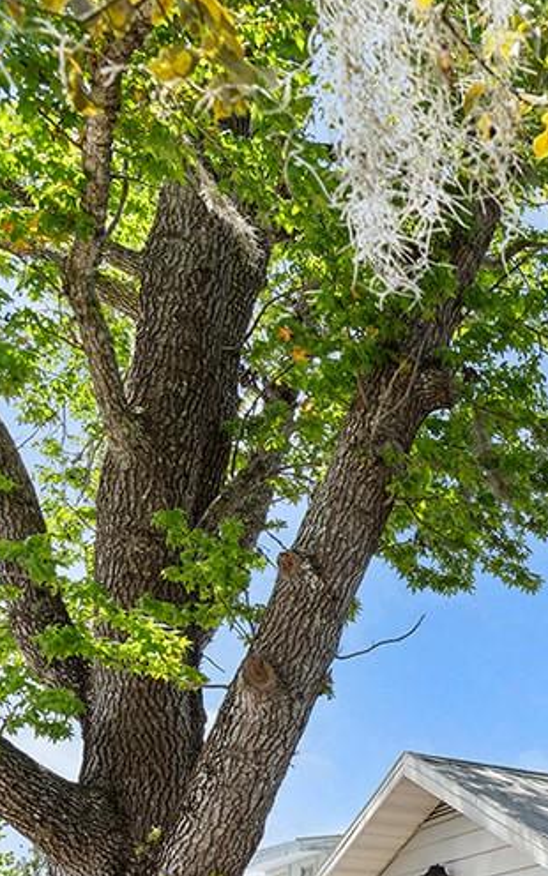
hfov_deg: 22.2
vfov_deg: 41.2
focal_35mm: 46
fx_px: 1099
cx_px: 859
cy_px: 732
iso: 100
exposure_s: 1/200
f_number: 4
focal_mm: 14
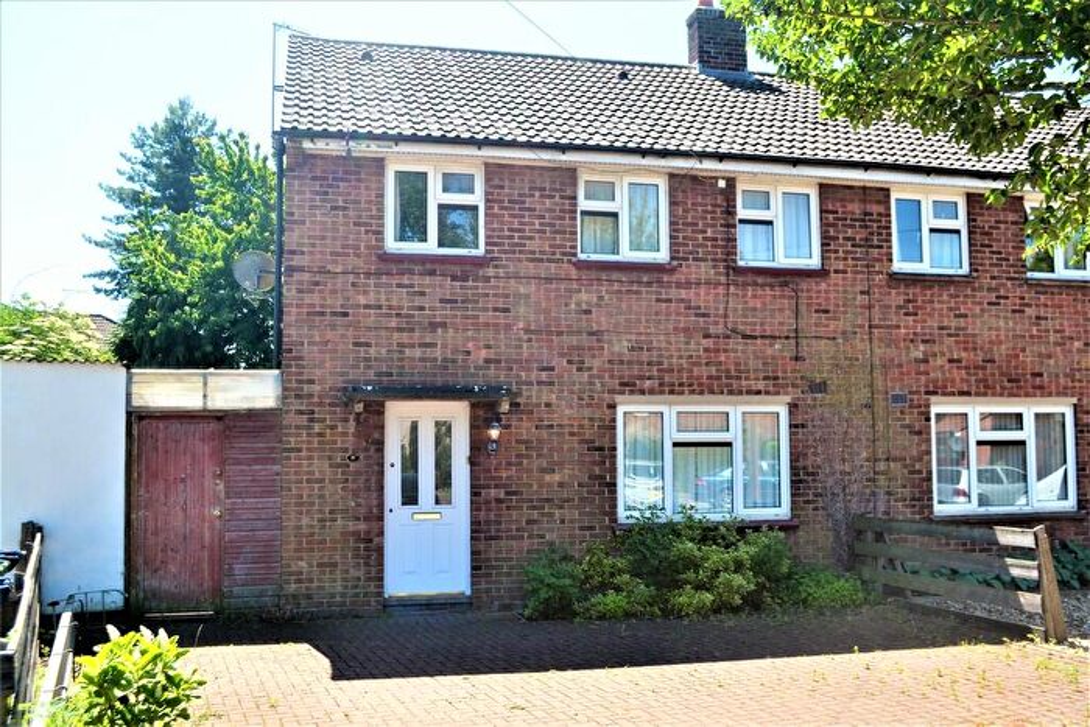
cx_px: 545
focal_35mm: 33
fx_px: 999
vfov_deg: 40.0
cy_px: 364
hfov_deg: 57.2
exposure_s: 1/160
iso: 100
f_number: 6.3
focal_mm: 22
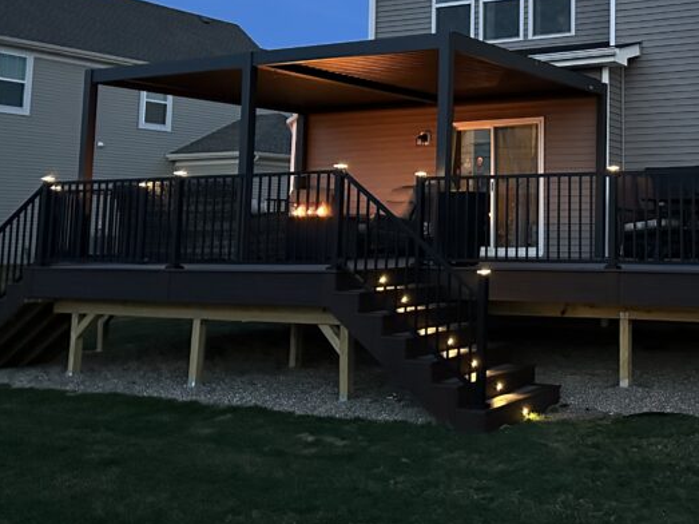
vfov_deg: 30.2
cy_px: 114
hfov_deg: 38.0
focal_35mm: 47
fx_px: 949
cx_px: 616
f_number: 1.78
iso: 1250
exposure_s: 1/30
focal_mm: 6.86
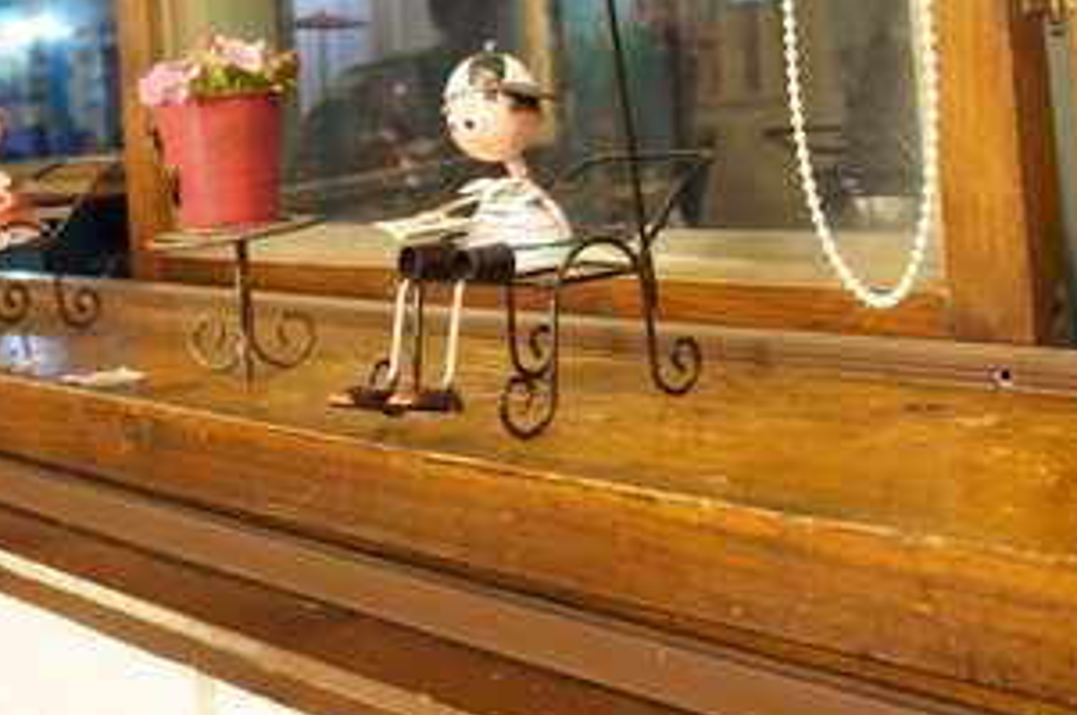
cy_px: 11
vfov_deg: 25.2
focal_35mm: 51
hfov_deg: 38.4
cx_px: 726
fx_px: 1524
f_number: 3.5
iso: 1600
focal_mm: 16
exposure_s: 1/8
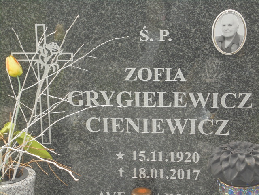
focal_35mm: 83
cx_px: 130
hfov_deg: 23.6
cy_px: 98
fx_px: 621
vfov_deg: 17.8
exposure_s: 1/125
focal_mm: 14.9
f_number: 6.7
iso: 100
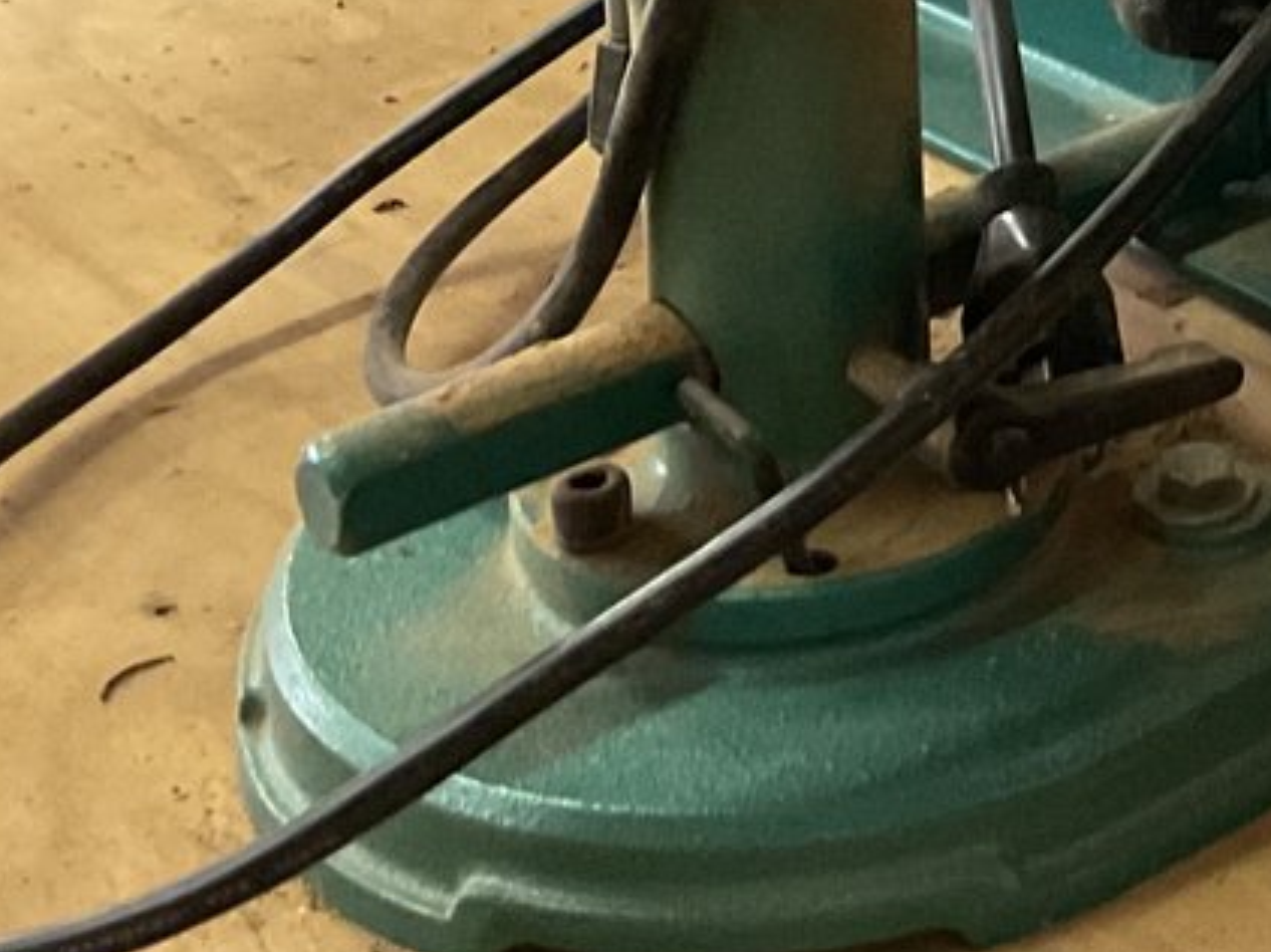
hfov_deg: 17.6
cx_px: 1685
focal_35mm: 104
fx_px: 3816
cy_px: -478
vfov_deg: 13.4
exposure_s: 1/30
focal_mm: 3
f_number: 1.8
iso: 250
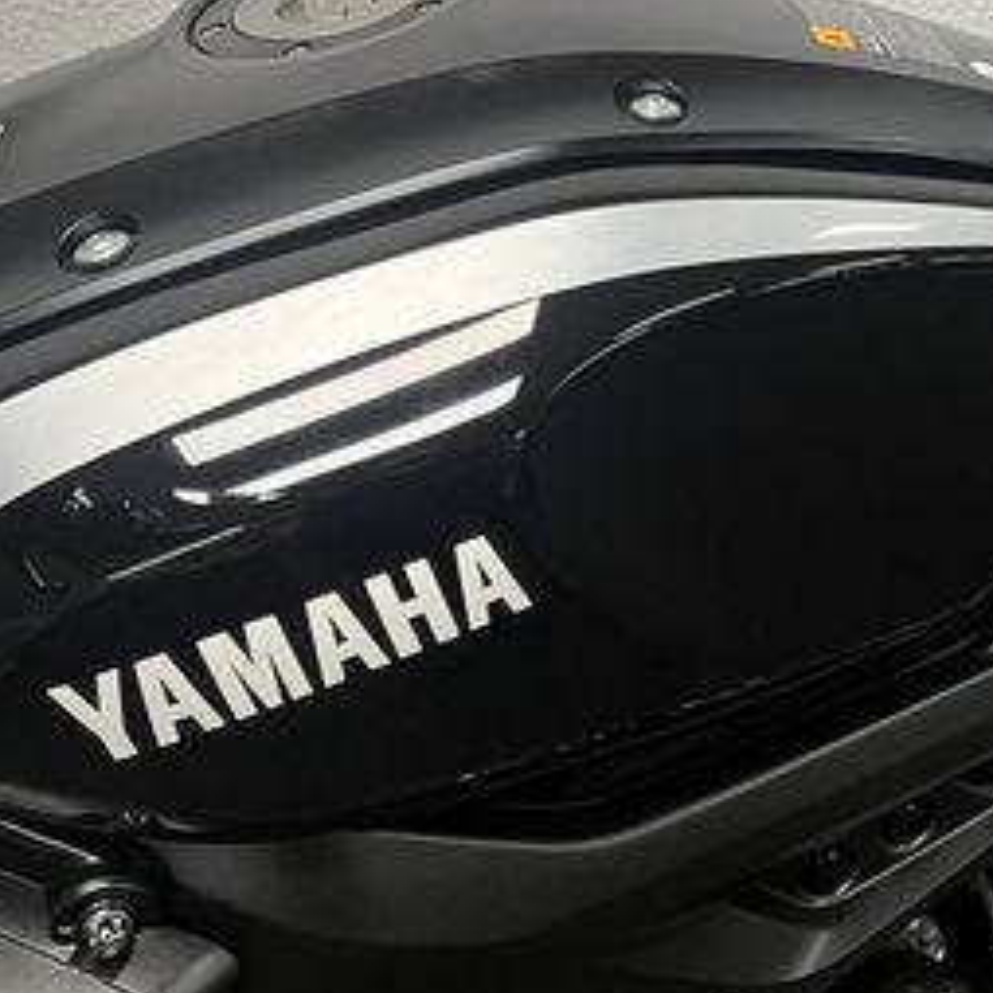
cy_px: 270
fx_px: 1882
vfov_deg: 29.2
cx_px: 1239
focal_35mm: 58
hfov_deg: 25.9
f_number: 1.6
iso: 100
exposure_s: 1/50
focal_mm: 5.1
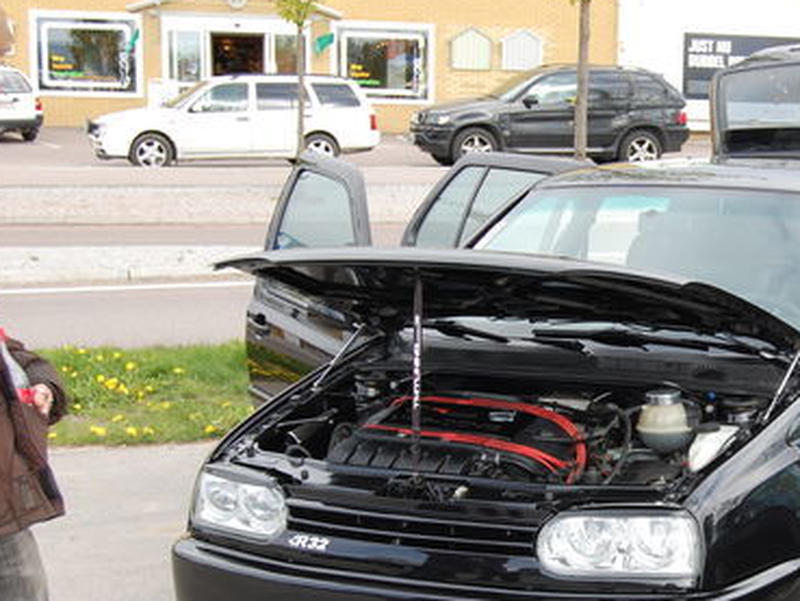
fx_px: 1618
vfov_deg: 20.9
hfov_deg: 27.0
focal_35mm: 70
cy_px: 399
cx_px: 681
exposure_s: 1/160
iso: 200
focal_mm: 28
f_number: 6.3
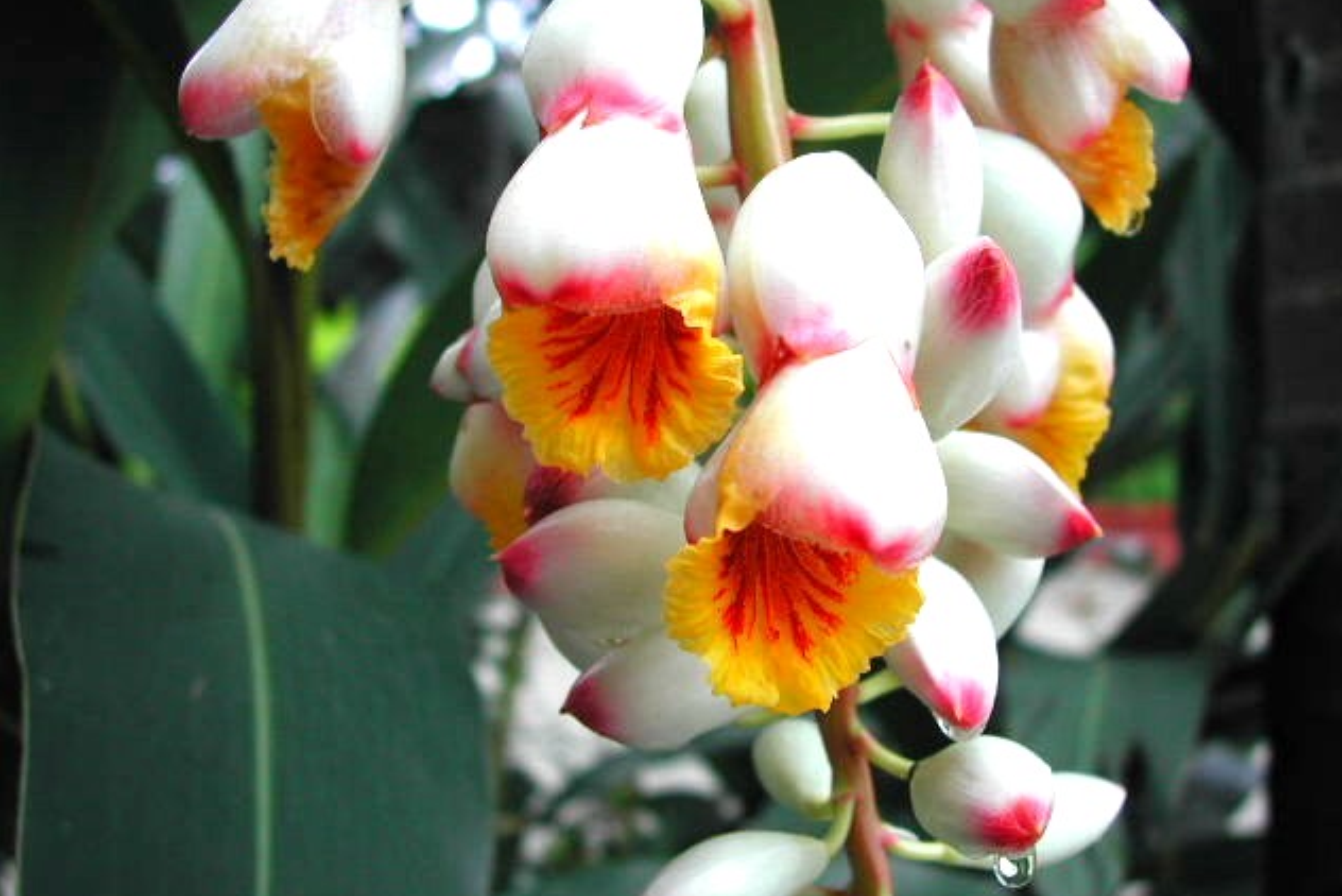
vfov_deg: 33.4
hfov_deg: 48.4
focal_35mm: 40
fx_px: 1492
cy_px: 418
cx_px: 677
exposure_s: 1/262
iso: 100
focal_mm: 8
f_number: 2.8
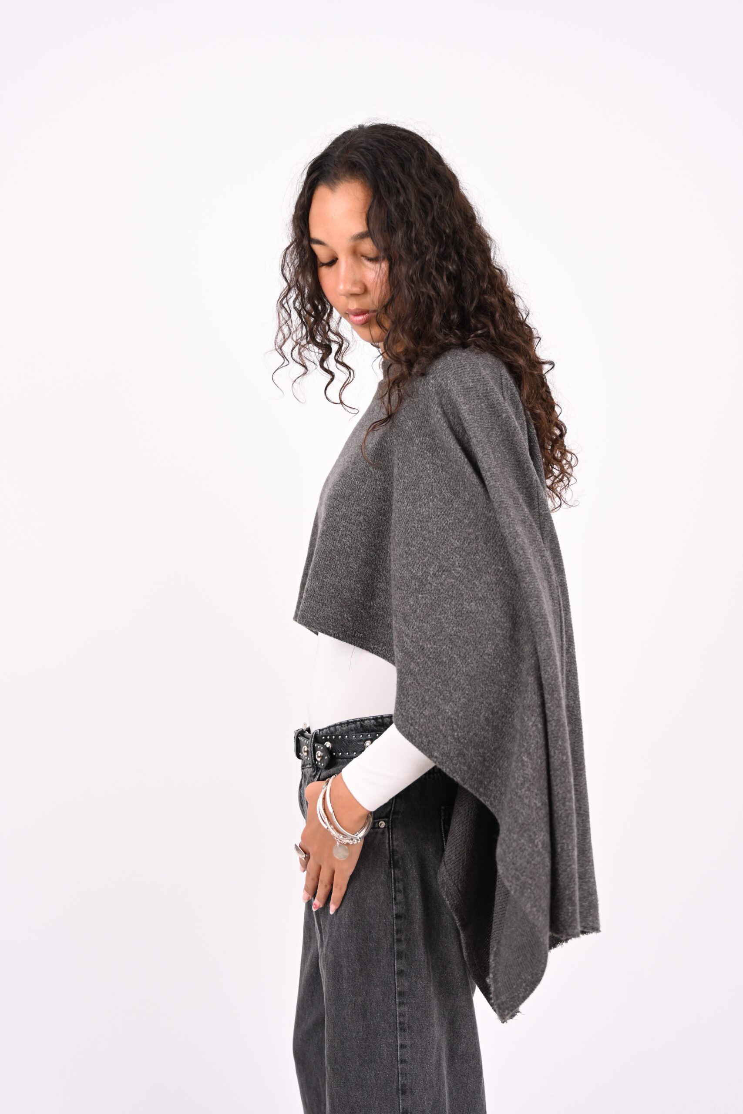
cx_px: 372
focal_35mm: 34
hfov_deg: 38.4
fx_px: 1068
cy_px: 557
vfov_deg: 55.1
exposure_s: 1/200
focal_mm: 34.5
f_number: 4
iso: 640
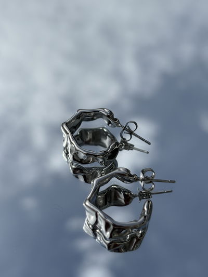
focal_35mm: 52
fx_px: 416
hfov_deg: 28.0
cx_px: 104
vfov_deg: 36.8
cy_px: 138
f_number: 1.6
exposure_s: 1/6711
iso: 40
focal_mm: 5.96
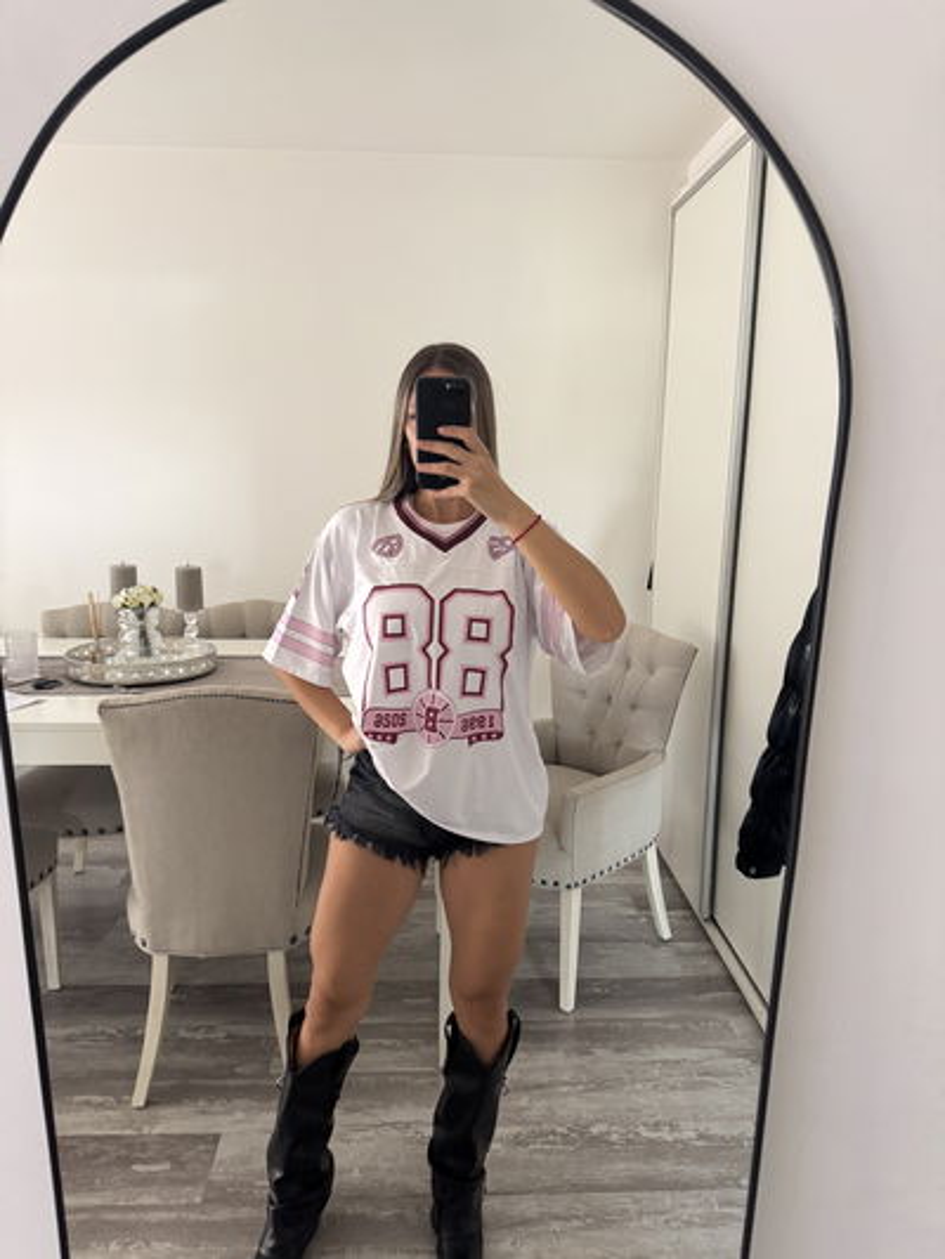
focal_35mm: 24
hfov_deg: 56.8
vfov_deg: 71.6
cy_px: 630
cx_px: 472
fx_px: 873
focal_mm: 6.76
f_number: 1.78
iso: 500
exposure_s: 1/60
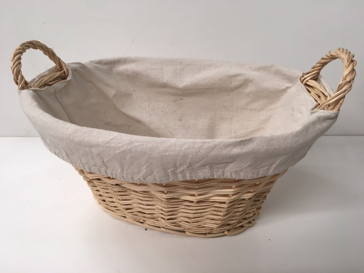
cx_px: 182
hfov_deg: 61.7
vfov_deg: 48.2
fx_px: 305
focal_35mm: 29
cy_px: 136
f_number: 2.2
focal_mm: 4.15
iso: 40
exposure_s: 1/33
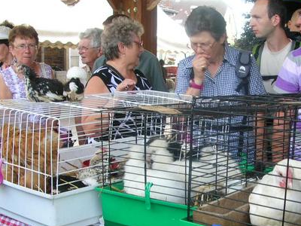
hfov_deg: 33.9
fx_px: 487
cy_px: 151
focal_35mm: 56
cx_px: 211
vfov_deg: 26.0
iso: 50
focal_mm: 5.8
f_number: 2.8
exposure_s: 1/84.4
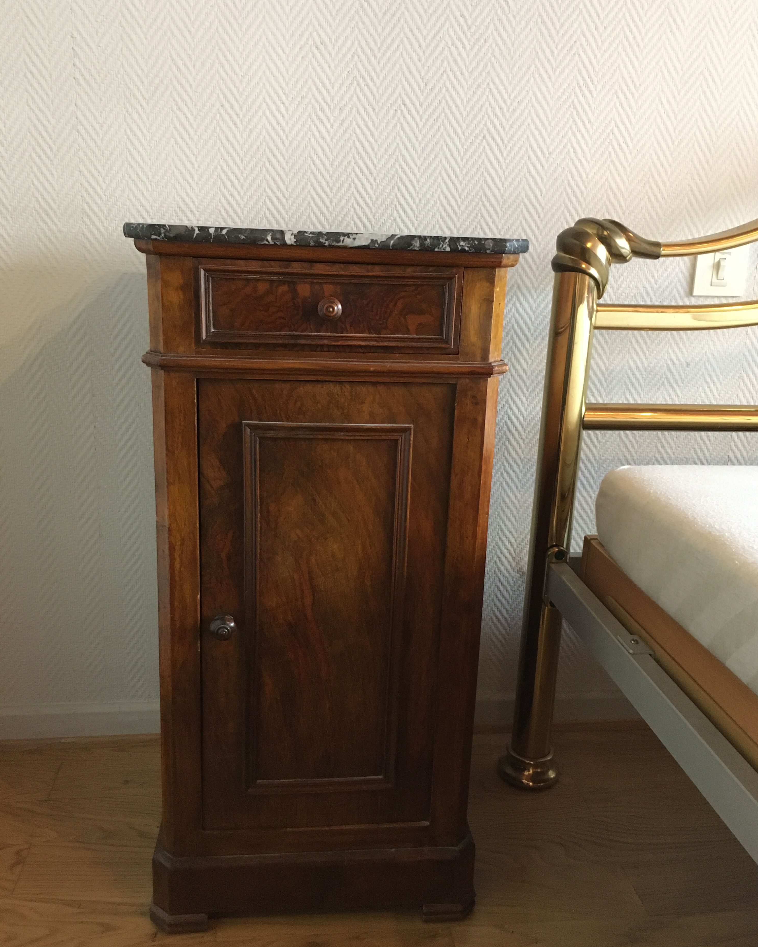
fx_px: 869
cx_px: 387
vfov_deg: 57.2
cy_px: 477
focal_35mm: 31
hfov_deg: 47.1
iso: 250
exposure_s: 1/17
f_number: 2.2
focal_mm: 4.15
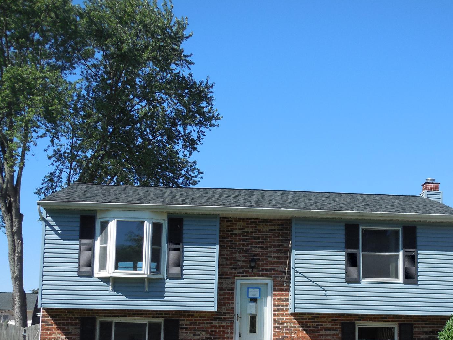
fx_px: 772
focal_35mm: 59
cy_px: 249
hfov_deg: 32.5
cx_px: 289
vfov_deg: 24.6
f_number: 3.6
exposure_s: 1/1000
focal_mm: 7.1
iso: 125
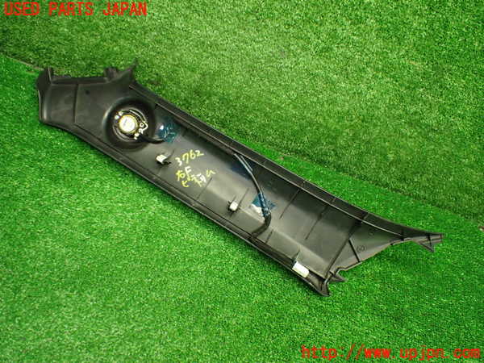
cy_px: 182
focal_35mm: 30
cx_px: 242
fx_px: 419
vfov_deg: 46.8
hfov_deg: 60.0
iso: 800
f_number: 2.3
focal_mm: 5.4
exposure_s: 1/125
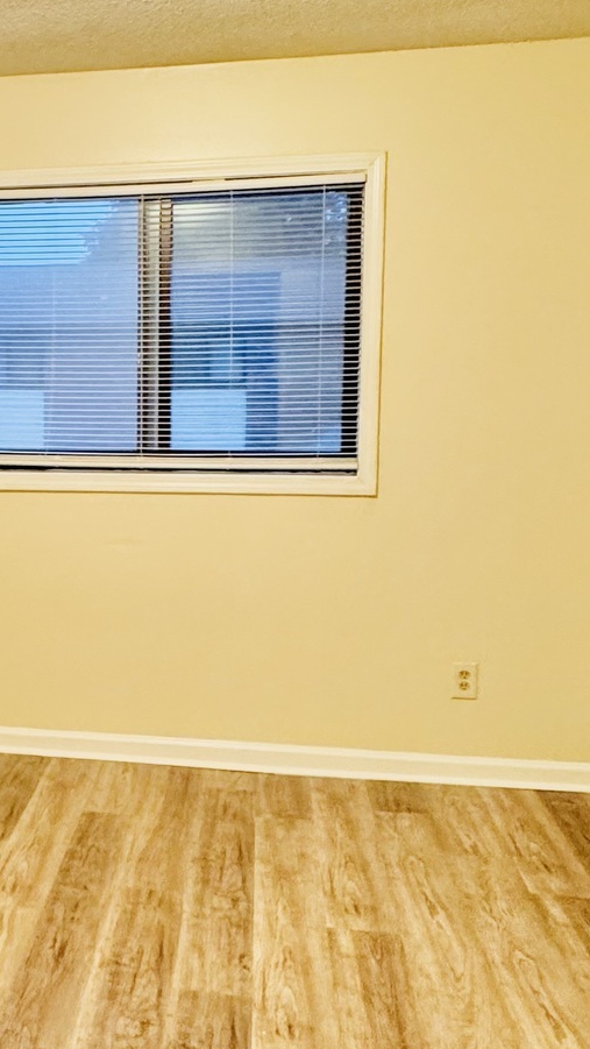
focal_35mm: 39
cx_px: 29
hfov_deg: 28.9
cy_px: 483
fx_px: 1084
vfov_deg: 51.6
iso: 400
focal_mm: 2.22
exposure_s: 1/60
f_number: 2.2
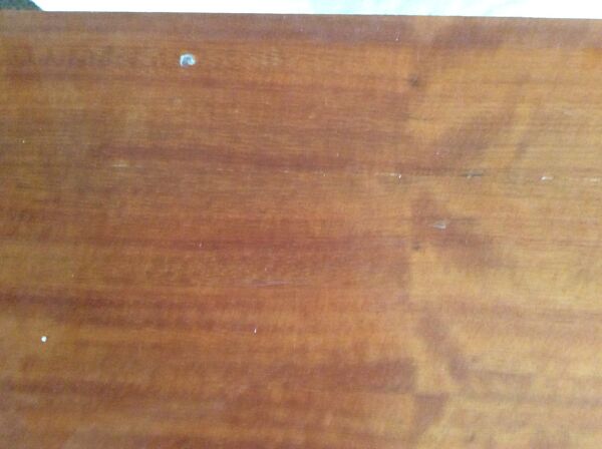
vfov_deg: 44.0
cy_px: 224
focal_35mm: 32
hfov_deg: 56.9
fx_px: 556
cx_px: 301
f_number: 2.4
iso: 400
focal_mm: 3.3
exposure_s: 1/17
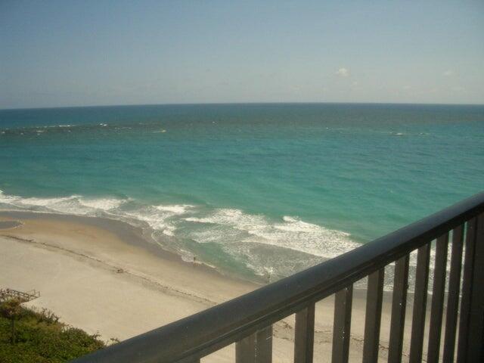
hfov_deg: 52.6
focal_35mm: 35
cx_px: 242
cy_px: 182
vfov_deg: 40.7
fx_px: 489
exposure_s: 1/2000
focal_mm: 5.8
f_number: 4.3
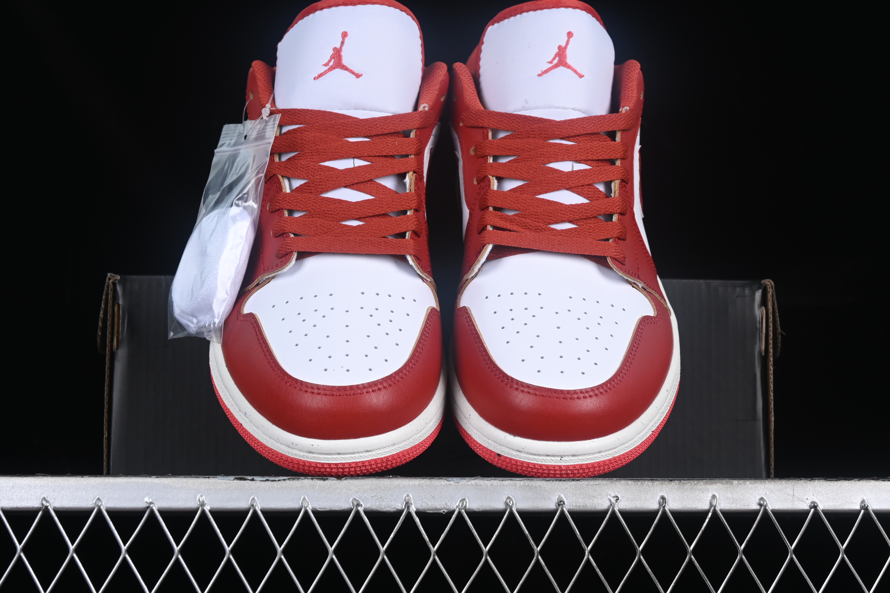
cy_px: 296
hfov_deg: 27.0
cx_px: 445
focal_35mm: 75
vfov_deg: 18.2
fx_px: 1854
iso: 160
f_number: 8
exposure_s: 1/80
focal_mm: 50
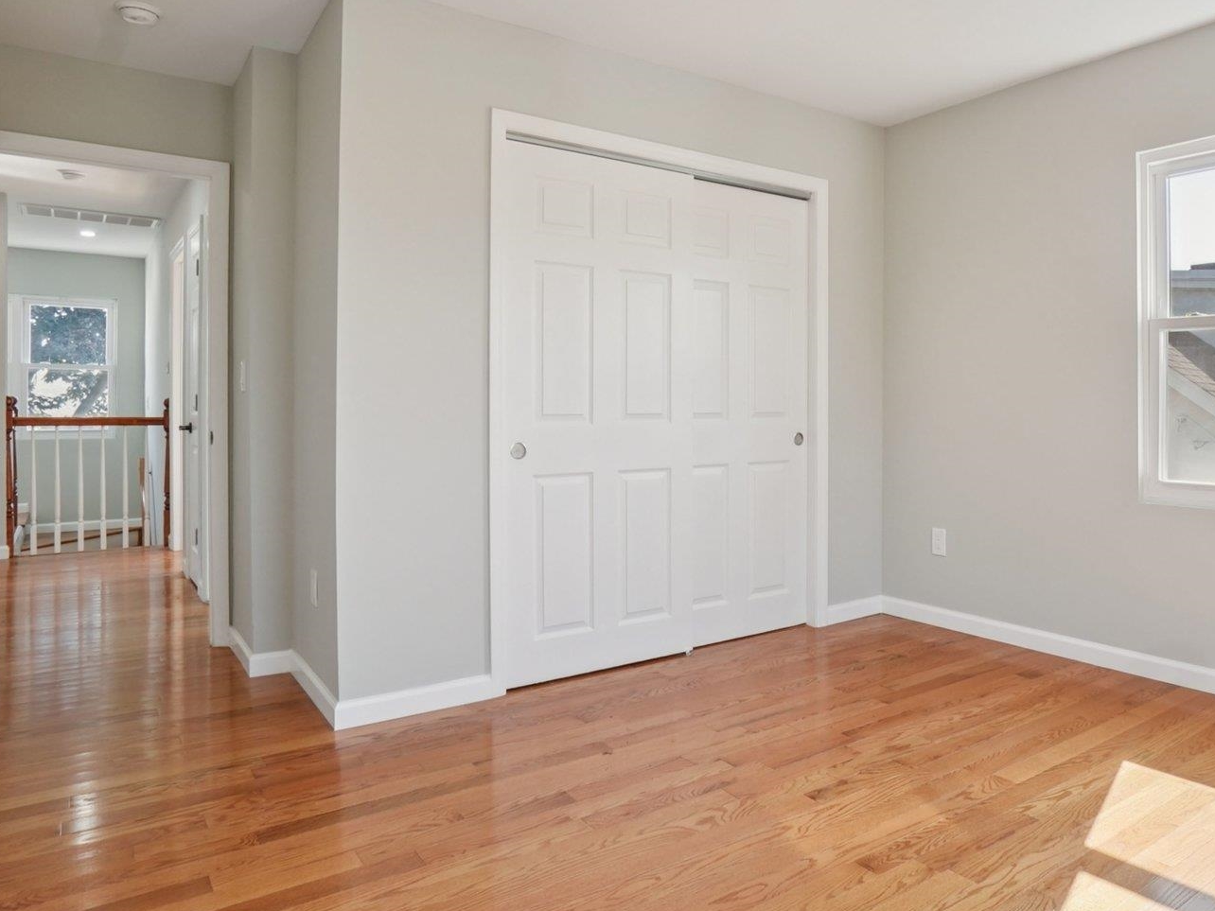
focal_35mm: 23
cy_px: 394
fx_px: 807
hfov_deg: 72.0
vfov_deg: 58.7
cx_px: 796
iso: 640
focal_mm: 10
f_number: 8
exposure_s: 1/80
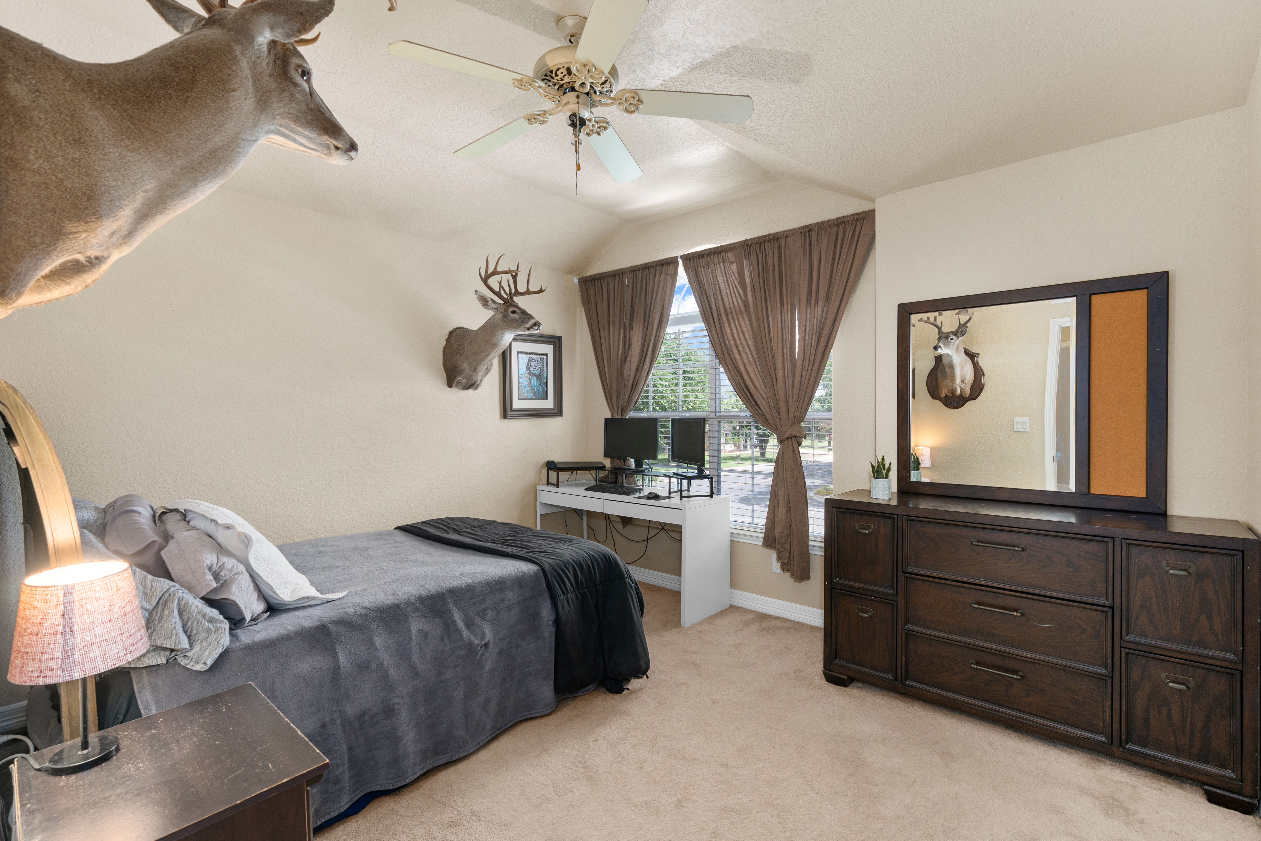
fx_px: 560
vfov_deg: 73.7
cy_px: 420
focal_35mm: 16
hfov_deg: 96.7
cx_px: 630
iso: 320
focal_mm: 16
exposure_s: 1/1.67
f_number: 7.1
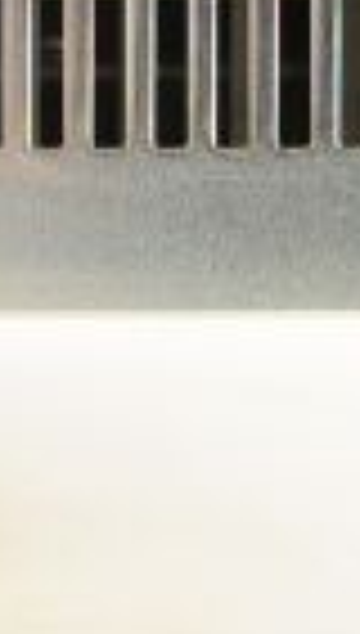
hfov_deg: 5.3
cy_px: -236
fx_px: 3743
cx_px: -608
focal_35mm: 222
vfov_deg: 9.5
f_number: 9
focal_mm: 50
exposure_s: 1/125
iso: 1600
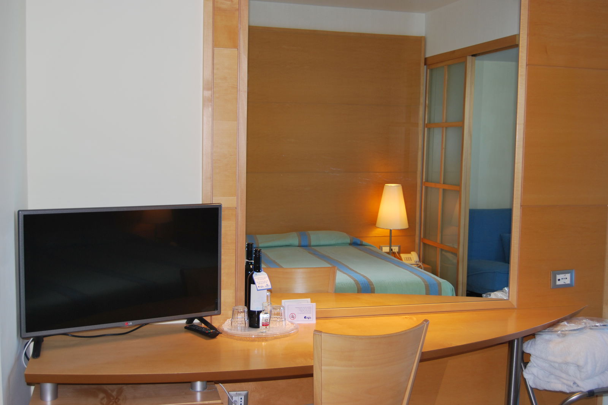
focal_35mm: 39
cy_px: 202
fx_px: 658
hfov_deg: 49.6
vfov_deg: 34.2
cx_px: 304
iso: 200
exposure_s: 1/60
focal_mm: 26
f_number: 4.2
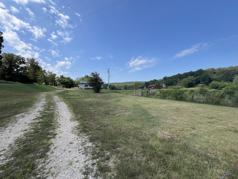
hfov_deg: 106.2
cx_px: 119
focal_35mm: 13
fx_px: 89
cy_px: 90
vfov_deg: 89.9
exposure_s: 1/1277
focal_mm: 1.57
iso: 32
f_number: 1.8
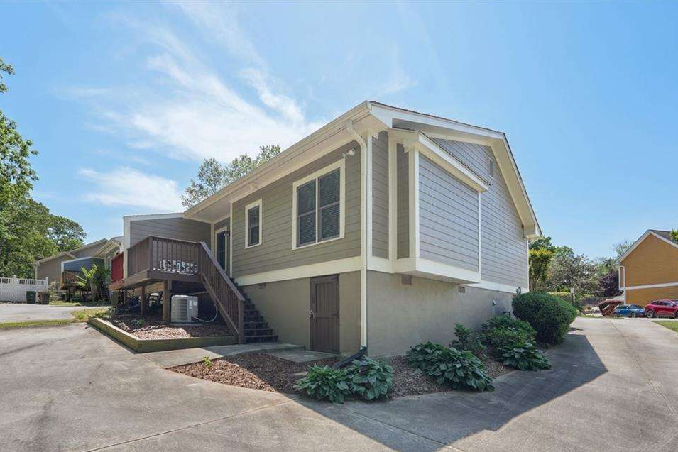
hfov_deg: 100.3
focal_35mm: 15
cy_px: 240
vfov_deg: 77.3
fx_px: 283
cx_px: 351
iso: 320
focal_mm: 14
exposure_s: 1/640
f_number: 8
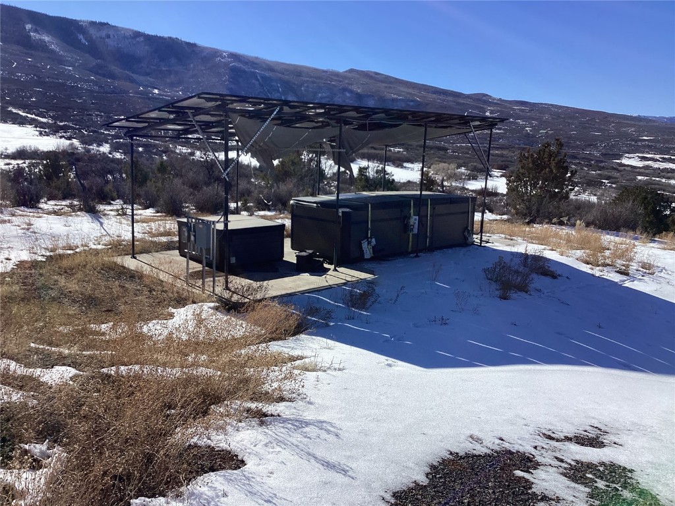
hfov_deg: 58.4
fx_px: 604
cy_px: 253
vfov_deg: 45.4
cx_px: 338
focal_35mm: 31
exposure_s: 1/2262
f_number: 2.4
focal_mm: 3.3
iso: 25
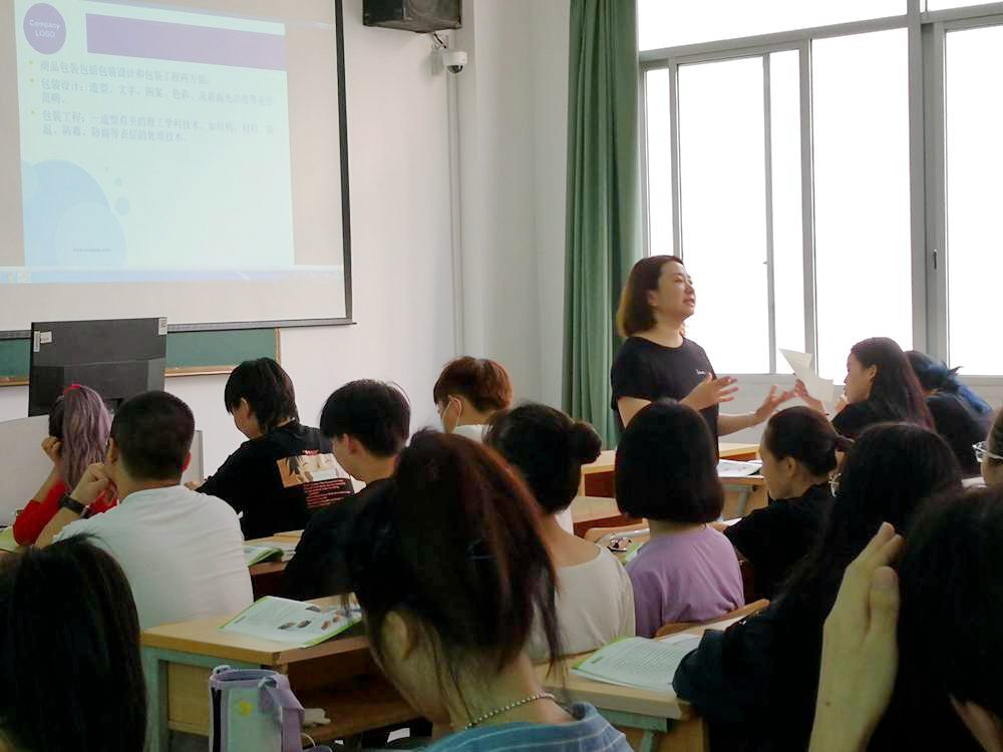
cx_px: 502
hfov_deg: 30.7
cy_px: 376
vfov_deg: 23.3
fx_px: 1825
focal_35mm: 63
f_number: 1.6
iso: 50
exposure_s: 1/100
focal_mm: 3.95
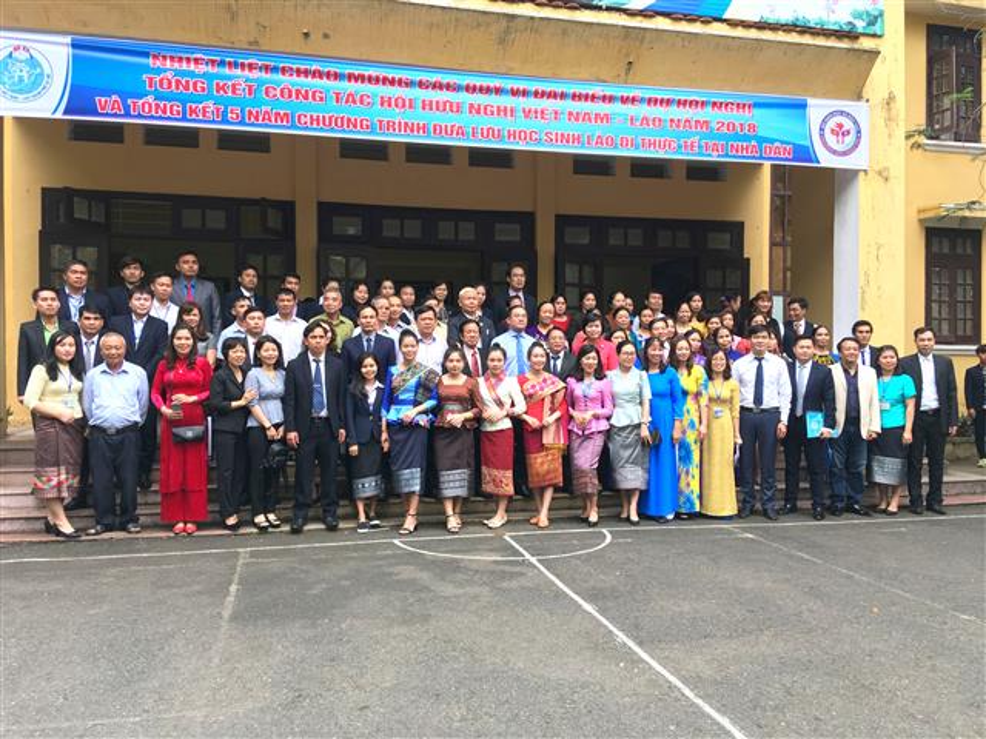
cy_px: 370
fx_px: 826
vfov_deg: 48.2
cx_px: 493
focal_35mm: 29
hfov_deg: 61.7
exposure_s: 1/100
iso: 32
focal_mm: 4.15
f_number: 2.2
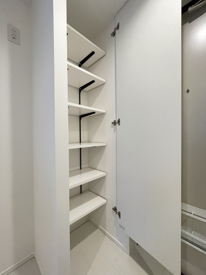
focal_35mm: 14
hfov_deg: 85.7
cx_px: 103
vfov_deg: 102.1
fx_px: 111
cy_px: 138
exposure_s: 1/61
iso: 320
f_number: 2.4
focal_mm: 1.55
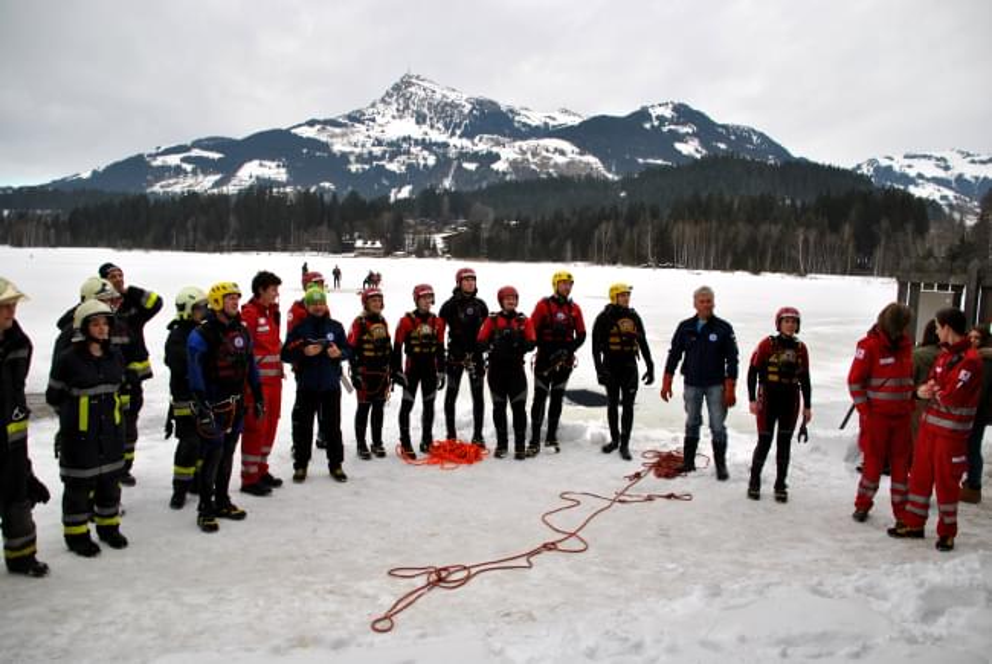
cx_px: 496
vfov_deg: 48.0
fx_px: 745
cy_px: 332
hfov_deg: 67.3
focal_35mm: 27
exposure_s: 1/200
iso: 100
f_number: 7.1
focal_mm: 18
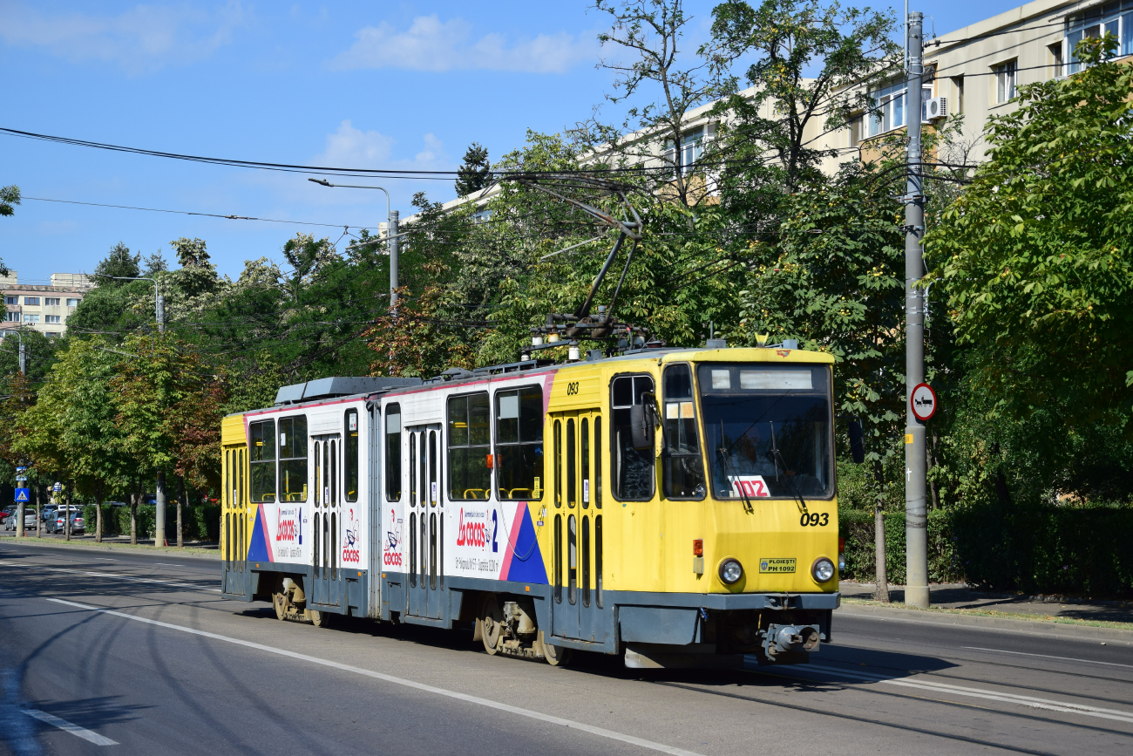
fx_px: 2455
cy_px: 378
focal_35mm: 78
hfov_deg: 26.0
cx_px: 566
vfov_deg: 17.5
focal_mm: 52
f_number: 6.3
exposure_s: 1/1000
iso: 200
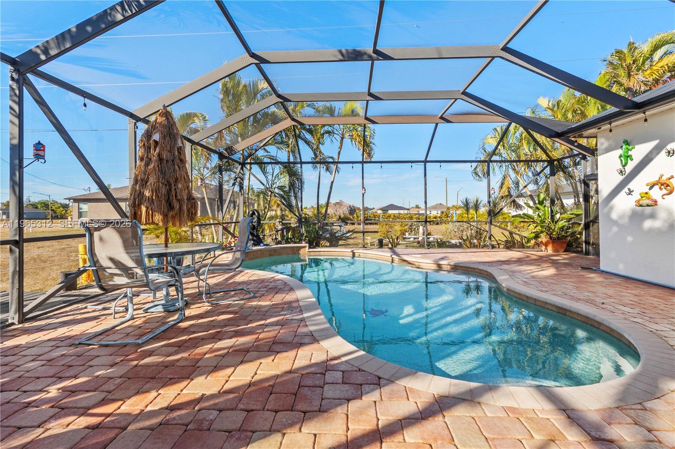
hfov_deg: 96.7
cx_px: 338
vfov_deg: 73.7
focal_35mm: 16
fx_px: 300
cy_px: 224
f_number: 9
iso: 100
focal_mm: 16
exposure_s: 1/125
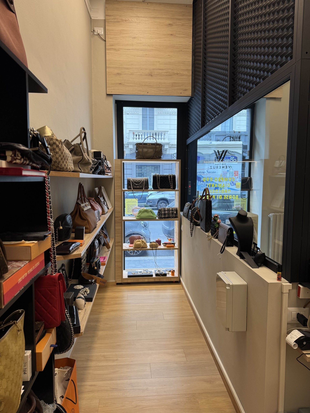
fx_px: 287
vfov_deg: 71.6
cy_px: 206
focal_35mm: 24
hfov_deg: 56.8
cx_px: 155
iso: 80
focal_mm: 6.76
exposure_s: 1/100
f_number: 1.78
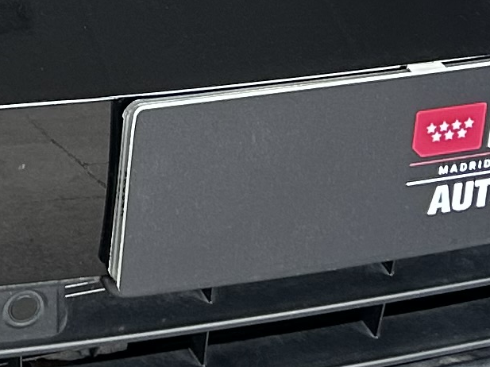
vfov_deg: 8.2
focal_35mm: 170
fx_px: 2405
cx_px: -213
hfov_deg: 11.2
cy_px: -411
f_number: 1.5
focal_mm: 5.7
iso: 100
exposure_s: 1/50
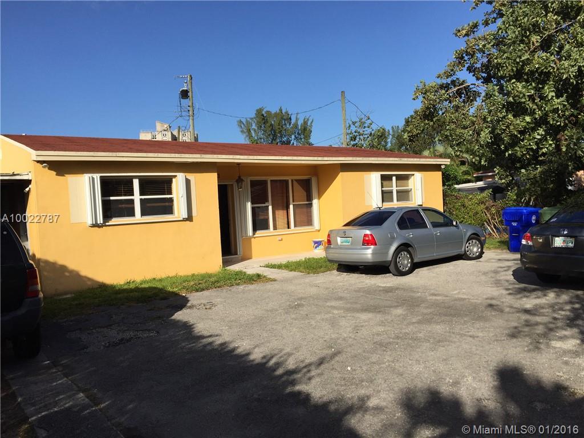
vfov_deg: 48.2
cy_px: 219
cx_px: 292
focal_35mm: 29
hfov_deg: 61.7
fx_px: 489
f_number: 2.2
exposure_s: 1/2825
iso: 32
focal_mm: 4.15
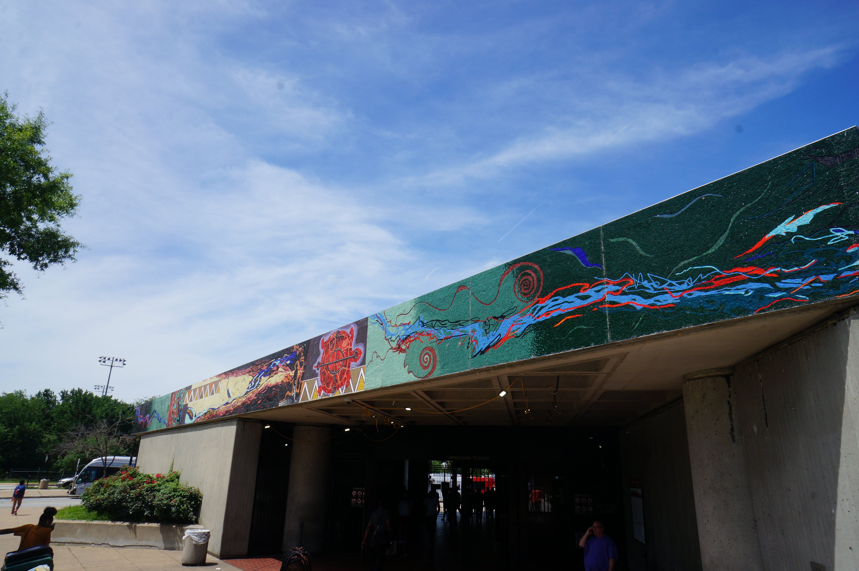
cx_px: 430
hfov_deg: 73.8
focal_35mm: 24
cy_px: 286
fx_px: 572
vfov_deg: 53.0
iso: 100
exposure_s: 1/100
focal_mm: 16
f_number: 13
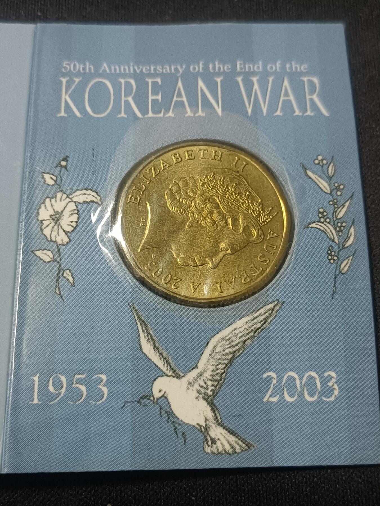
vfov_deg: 45.8
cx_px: 190
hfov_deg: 35.1
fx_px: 600
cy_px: 253
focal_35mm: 41
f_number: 1.8
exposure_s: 1/33.3
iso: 1664
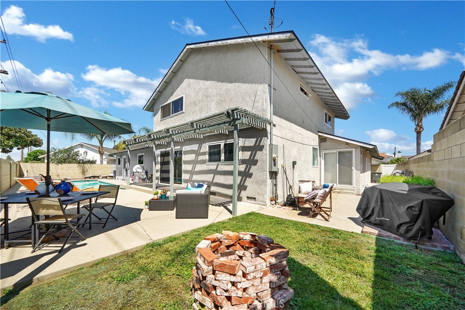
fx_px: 155
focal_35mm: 12
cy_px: 155
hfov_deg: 112.6
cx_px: 232
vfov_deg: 90.0
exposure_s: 1/60
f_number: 16
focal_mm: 12
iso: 100
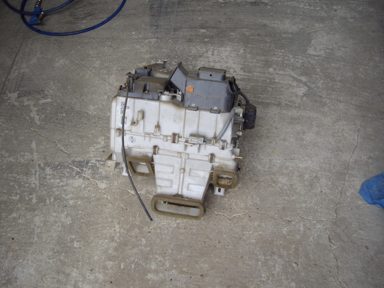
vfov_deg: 37.7
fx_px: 422
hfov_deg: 49.0
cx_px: 192
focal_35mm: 38
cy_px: 144
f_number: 2.8
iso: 64
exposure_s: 1/80
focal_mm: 7.9
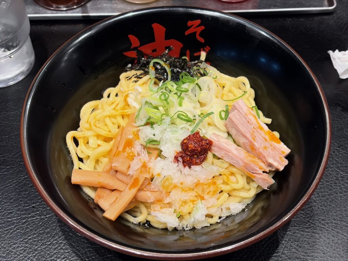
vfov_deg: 28.0
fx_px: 523
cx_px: 174
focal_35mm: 52
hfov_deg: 36.8
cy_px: 130
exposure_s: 1/50
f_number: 1.6
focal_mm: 5.96
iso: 40
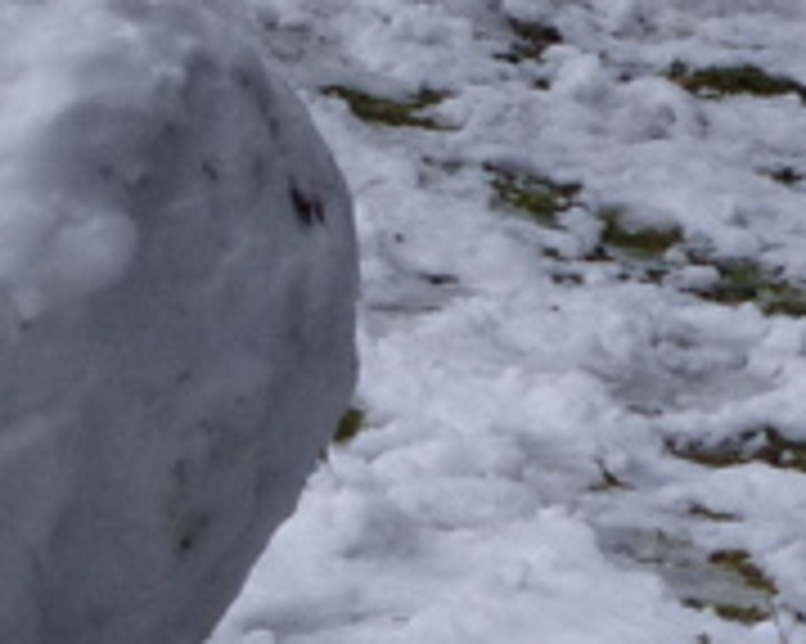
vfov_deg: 5.1
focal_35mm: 301
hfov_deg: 6.4
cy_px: -324
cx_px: -266
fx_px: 7176
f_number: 7.1
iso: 320
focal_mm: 9.8
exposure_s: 1/50
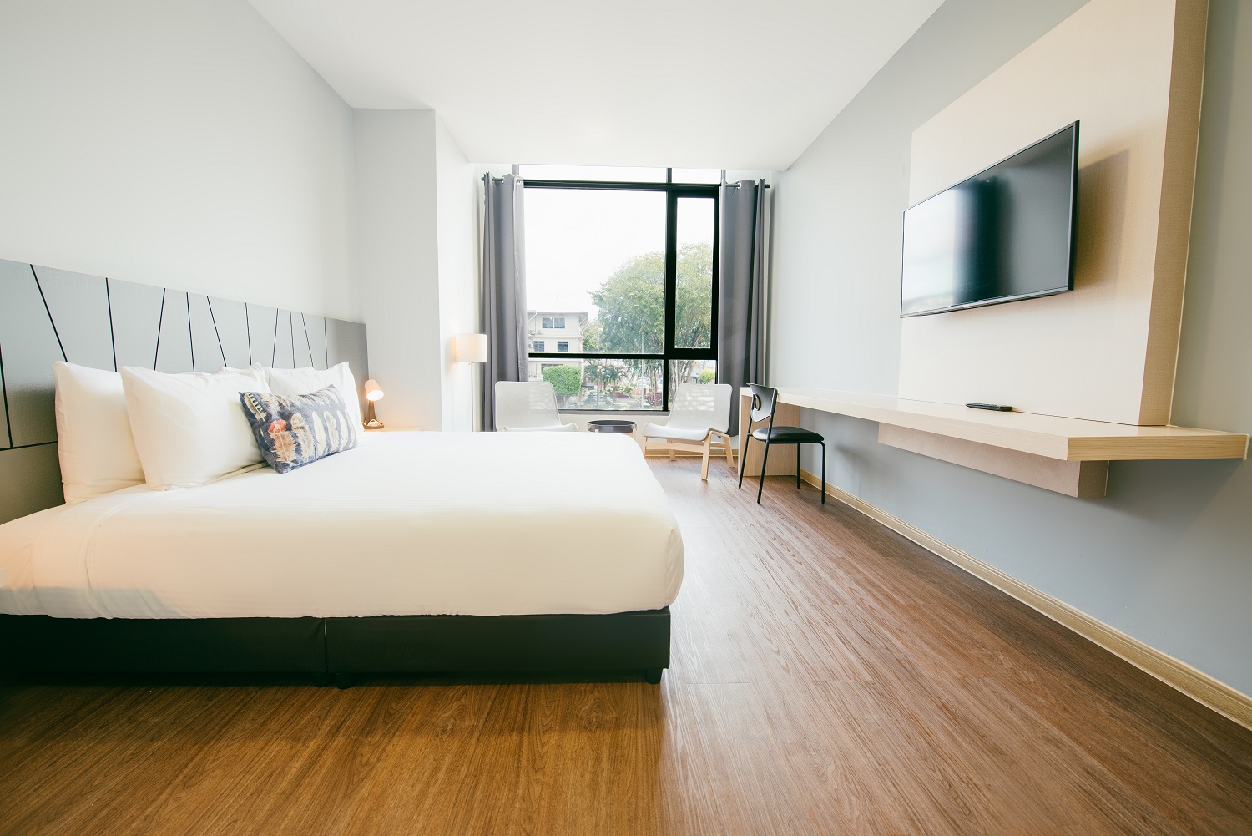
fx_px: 487
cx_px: 626
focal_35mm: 14
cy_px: 418
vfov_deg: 81.2
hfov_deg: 104.2
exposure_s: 1/50
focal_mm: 14
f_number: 8
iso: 200
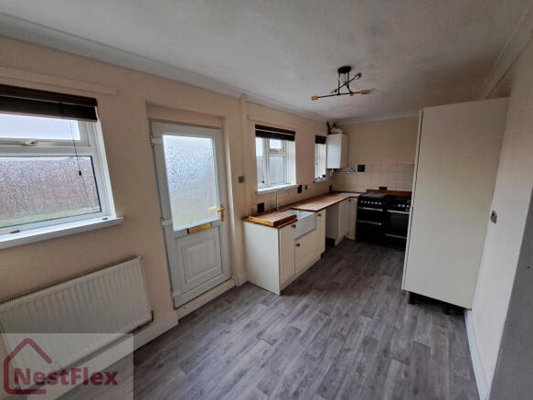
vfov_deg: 89.9
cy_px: 200
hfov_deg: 106.2
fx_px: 200
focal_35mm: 13
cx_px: 266
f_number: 2.2
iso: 160
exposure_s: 1/50
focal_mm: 1.74
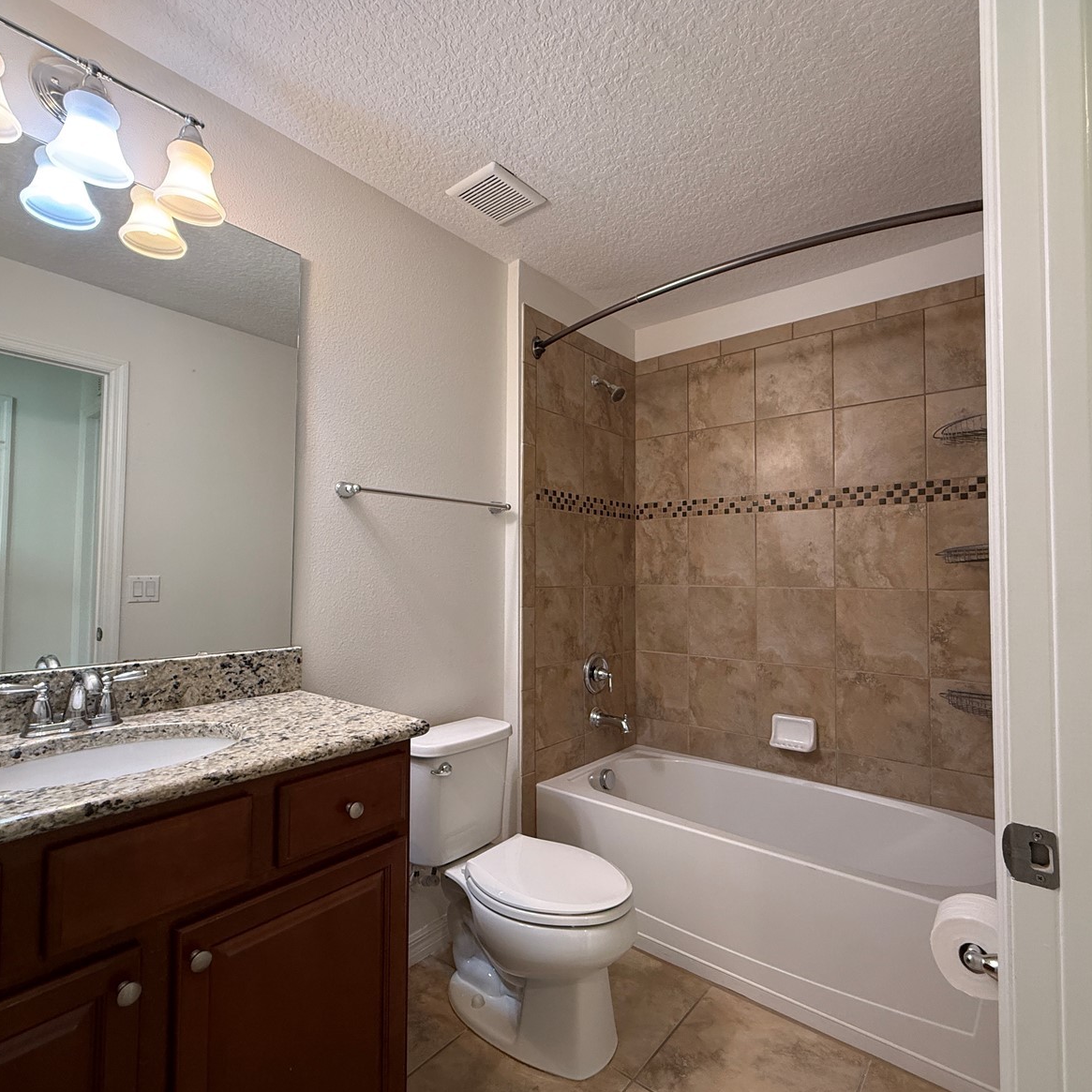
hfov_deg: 83.9
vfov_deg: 84.0
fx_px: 607
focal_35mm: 17
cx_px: 576
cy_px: 554
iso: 200
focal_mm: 2.22
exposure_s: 1/60
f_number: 2.2
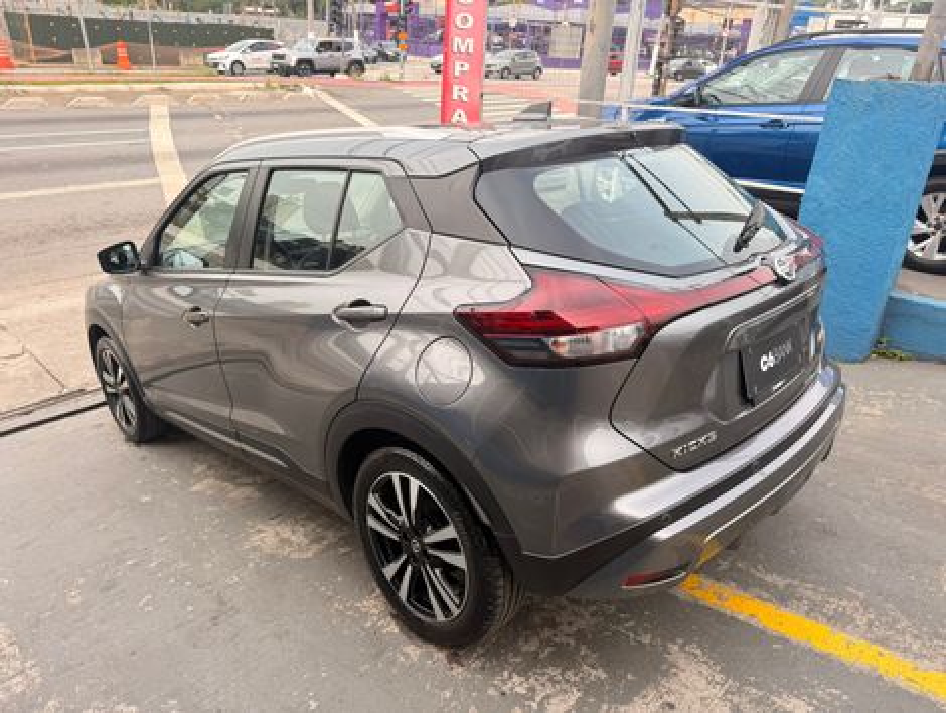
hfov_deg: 71.5
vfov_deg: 56.9
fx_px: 657
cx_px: 473
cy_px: 356
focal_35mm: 24
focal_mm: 6.76
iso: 80
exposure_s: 1/788
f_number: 1.78
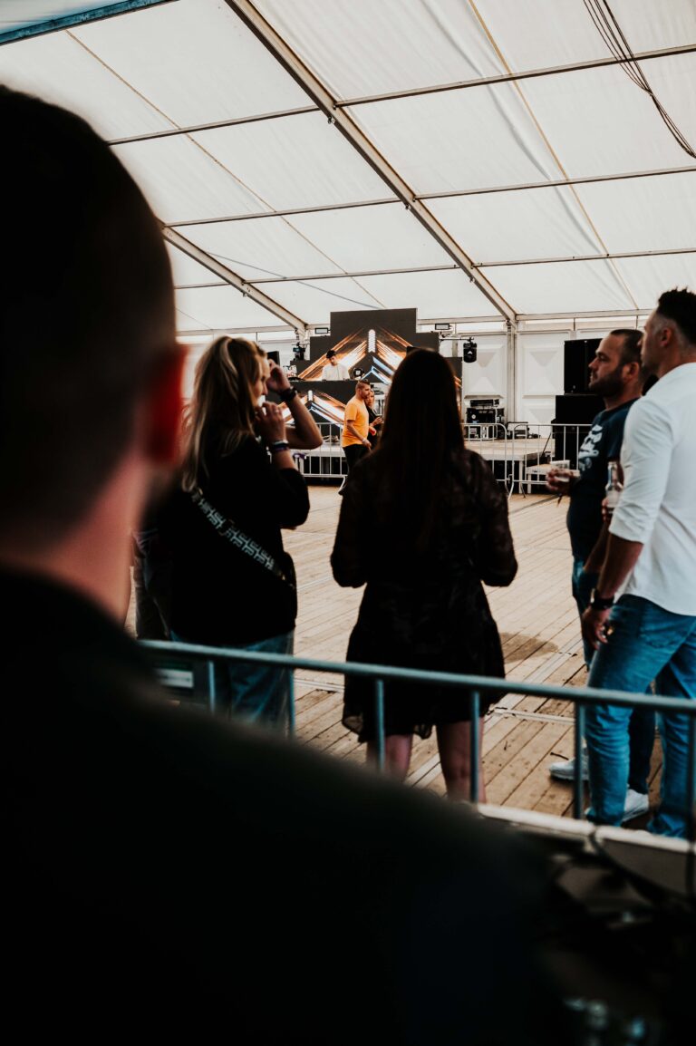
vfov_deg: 54.5
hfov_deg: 37.8
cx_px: 348
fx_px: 1016
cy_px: 523
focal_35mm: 35
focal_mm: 35
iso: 800
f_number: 3.2
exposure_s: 1/400
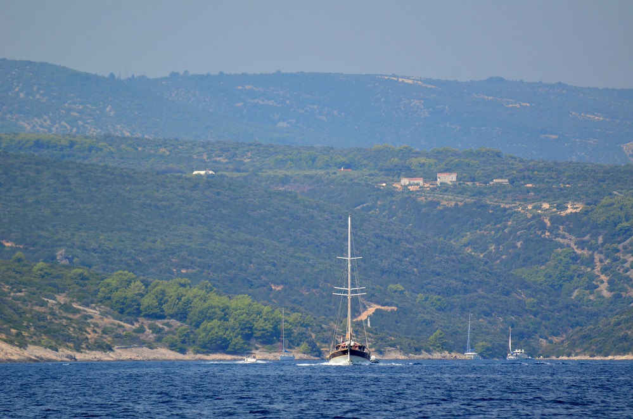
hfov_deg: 4.6
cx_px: 316
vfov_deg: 3.0
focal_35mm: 450
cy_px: 210
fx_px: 7894
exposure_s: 1/1600
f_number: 5.6
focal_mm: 300
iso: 400
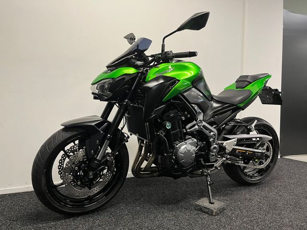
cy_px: 115
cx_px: 154
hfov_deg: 67.3
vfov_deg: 53.1
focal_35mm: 26
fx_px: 231
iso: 100
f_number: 1.6
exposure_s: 1/50
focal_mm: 5.1
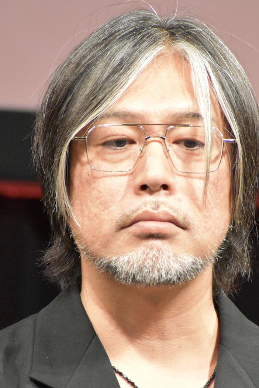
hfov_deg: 1.7
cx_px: 152
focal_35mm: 821
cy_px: 232
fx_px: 8853
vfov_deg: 2.5
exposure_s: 1/125
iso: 5000
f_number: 6.3
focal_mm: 300
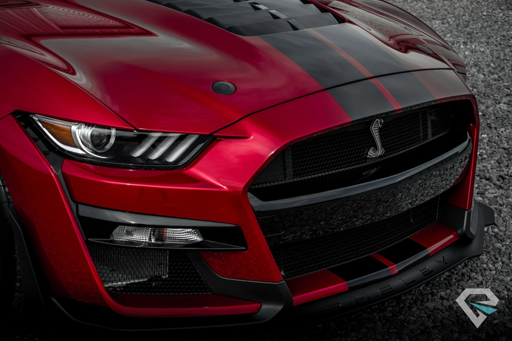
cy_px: 170
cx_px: 256
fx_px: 1066
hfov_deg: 27.0
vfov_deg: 18.2
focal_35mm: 75
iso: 125
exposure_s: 1/1000
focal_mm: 50
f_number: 5.6
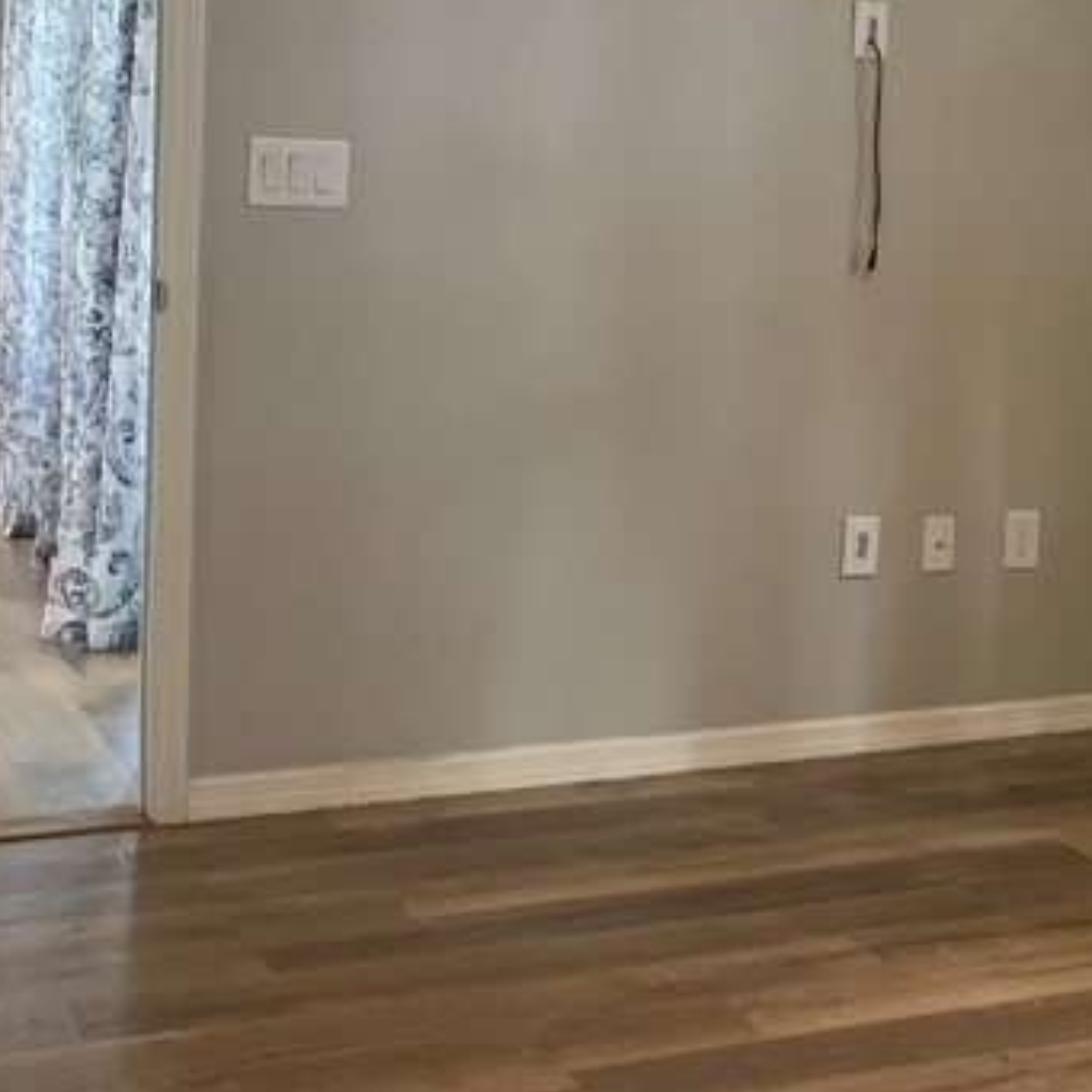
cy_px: 224
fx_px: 2463
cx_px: 1162
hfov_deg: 23.6
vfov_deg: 24.6
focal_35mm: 69
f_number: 1.8
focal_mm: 4.25
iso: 400
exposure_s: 1/30
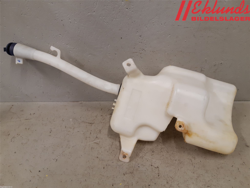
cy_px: 94
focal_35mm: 26
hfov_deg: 67.3
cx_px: 125
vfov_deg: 53.1
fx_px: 188
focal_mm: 3.93
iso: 100
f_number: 1.7
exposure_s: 1/50
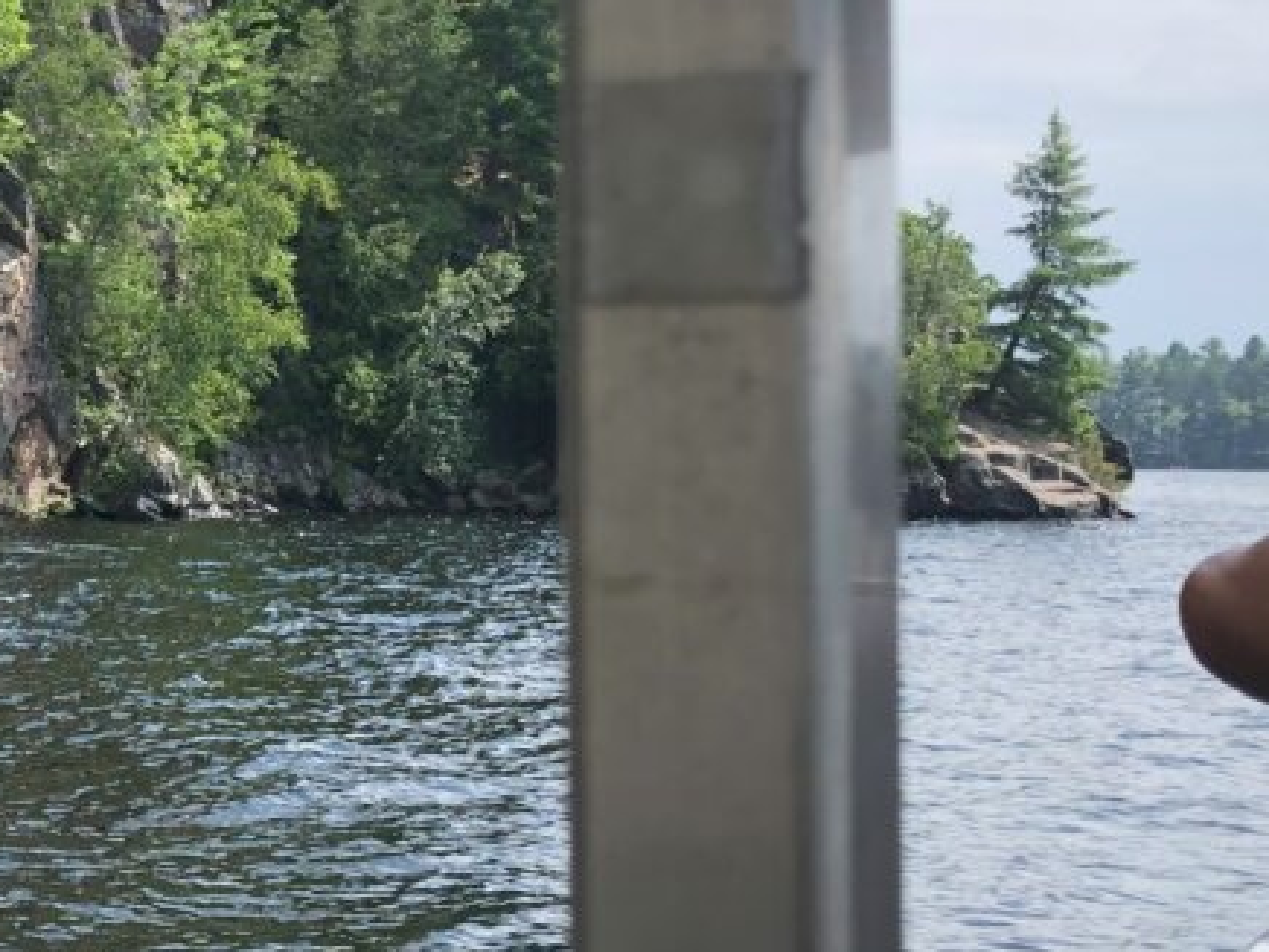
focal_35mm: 77
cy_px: 469
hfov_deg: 23.4
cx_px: -210
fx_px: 2823
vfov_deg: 19.1
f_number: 1.8
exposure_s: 1/838
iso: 20
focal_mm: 3.99
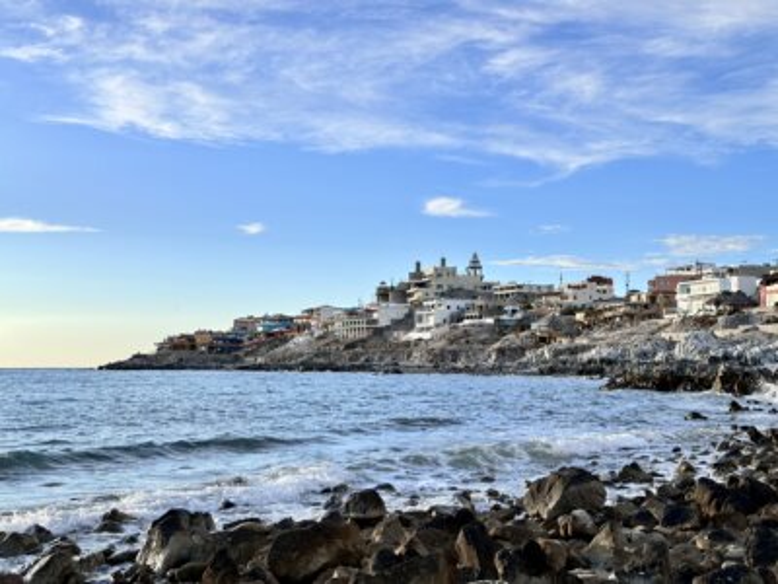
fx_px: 1079
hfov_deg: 39.7
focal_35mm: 48
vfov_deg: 30.3
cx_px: 389
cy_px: 292
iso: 64
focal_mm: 6.86
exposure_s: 1/2160
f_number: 1.78
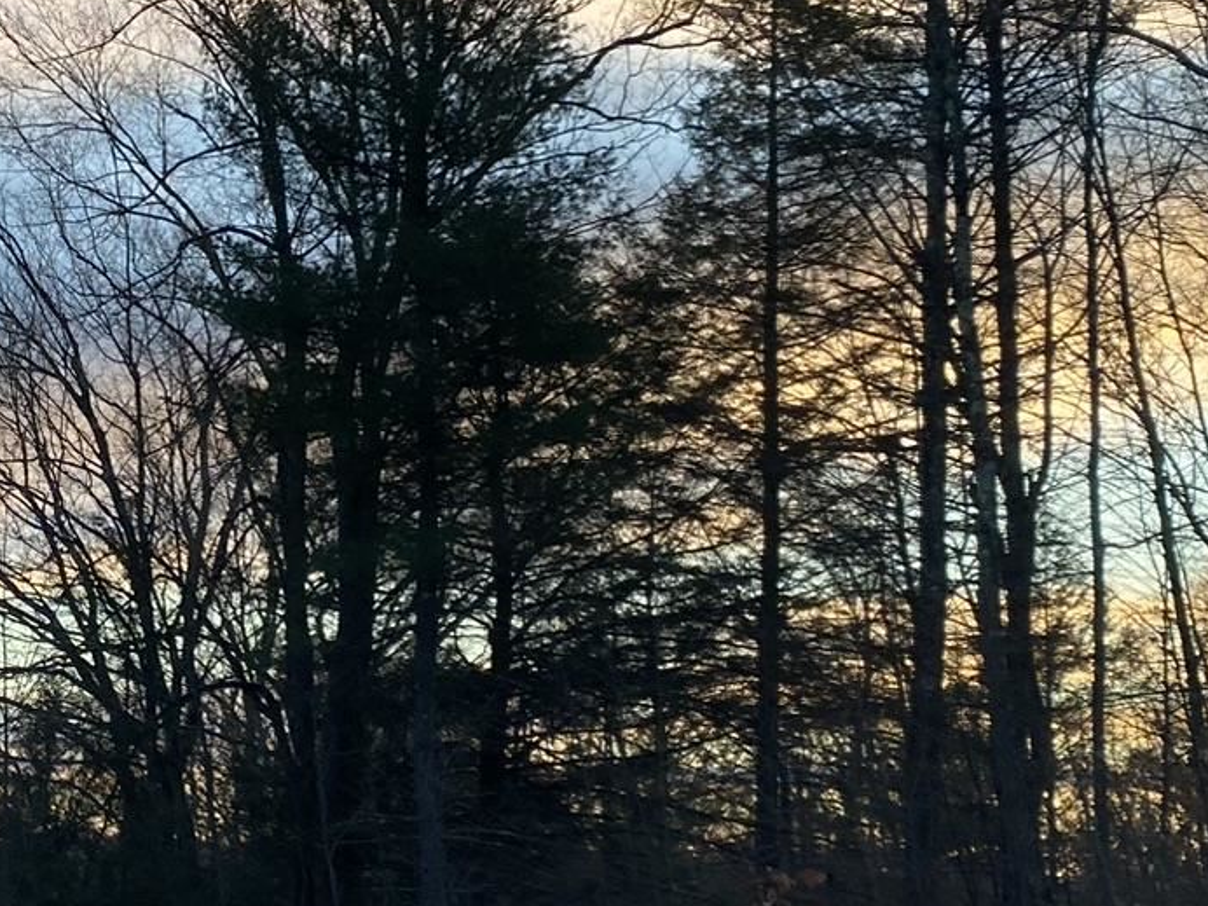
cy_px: 459
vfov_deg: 19.1
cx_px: 51
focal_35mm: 77
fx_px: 2687
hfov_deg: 24.4
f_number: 1.8
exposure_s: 1/347
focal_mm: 4.25
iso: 32
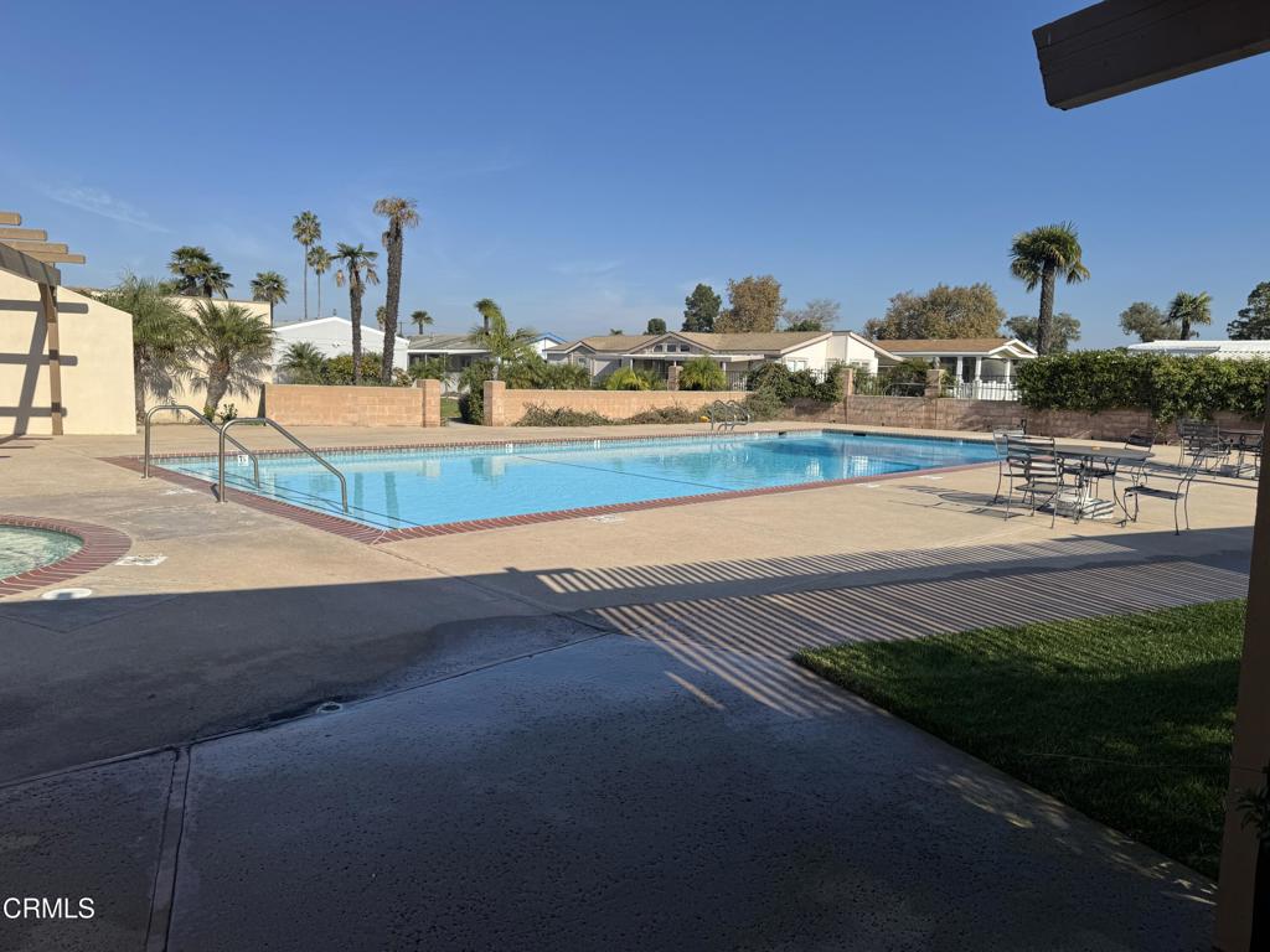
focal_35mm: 24
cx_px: 635
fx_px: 881
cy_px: 476
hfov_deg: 71.6
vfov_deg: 56.8
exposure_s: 1/6410
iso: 80
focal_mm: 6.76
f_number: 1.78
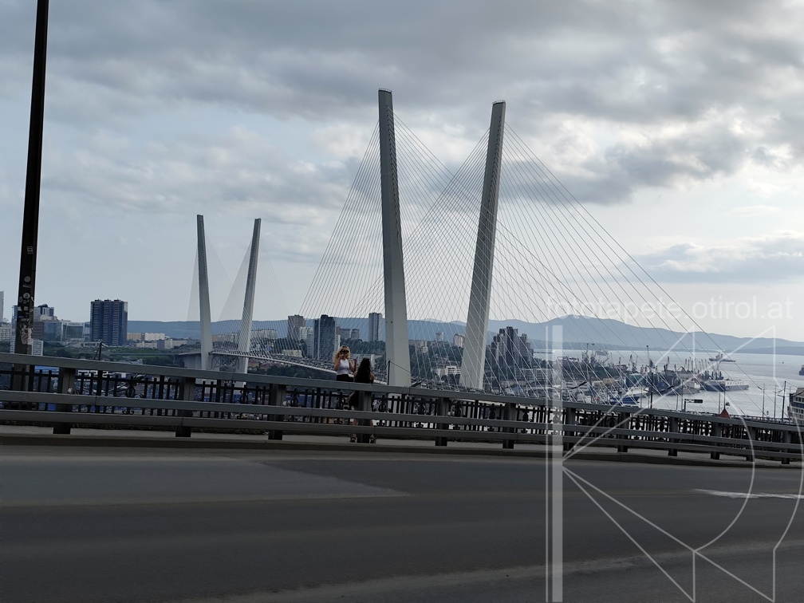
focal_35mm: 46
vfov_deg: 31.5
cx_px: 402
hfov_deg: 41.2
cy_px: 302
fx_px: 1068
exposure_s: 1/1320
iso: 50
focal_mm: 6.19
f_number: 1.65
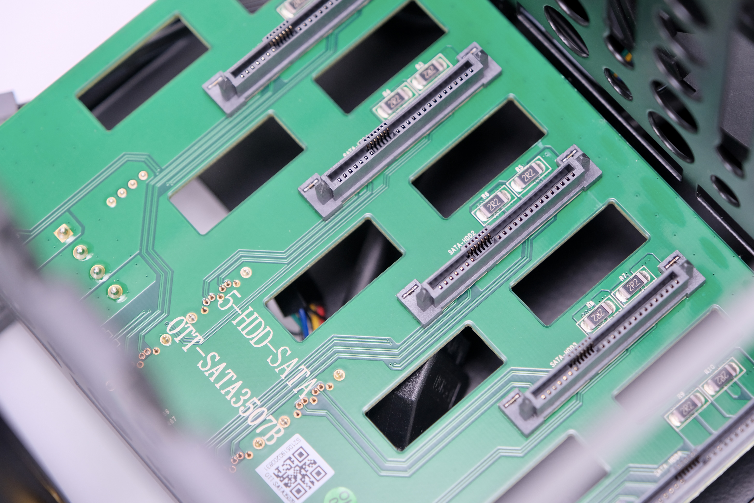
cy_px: 252
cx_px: 377
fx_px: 2513
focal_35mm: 120
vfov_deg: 11.4
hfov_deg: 17.1
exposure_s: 1/56
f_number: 4
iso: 400
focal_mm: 80
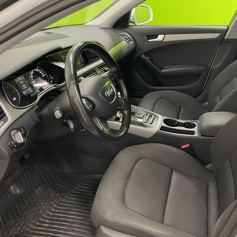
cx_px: 149
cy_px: 120
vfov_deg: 52.5
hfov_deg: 52.0
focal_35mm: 31
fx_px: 240
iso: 160
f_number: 1.6
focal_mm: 4.2
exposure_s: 1/50
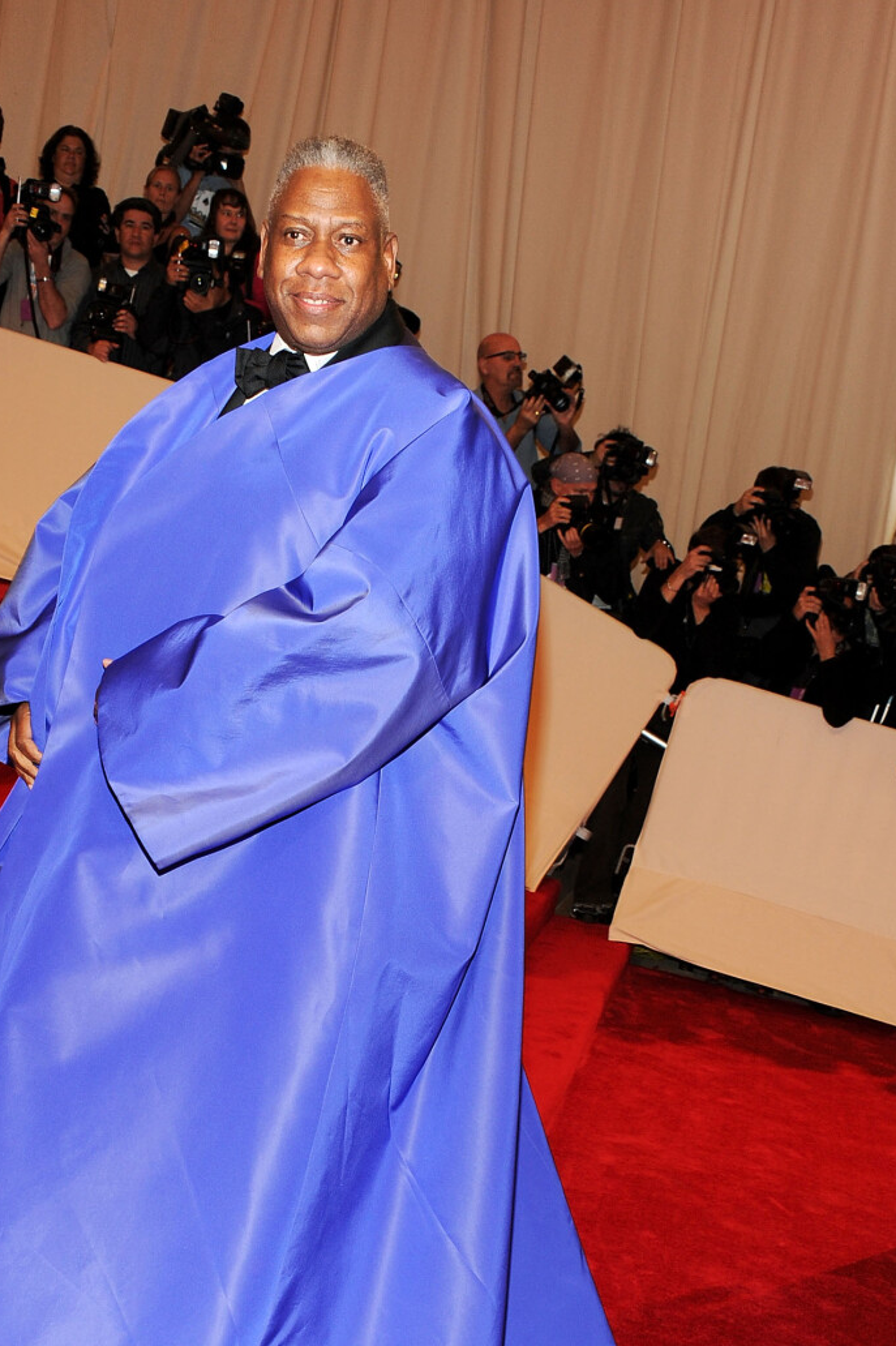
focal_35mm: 44
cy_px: 891
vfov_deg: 43.9
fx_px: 1644
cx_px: 446
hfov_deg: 30.5
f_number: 6.3
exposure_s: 1/100
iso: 640
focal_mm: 28
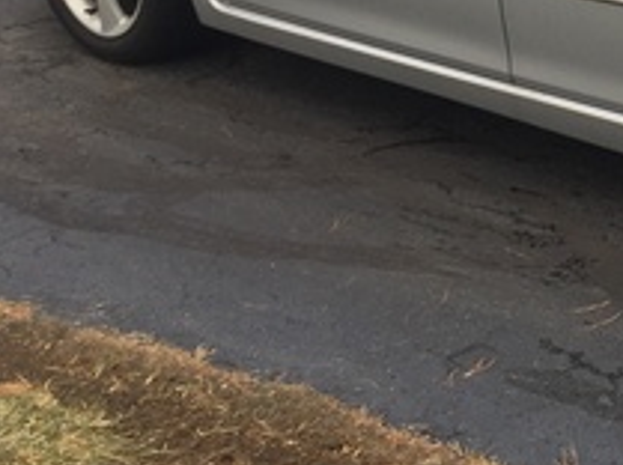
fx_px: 1599
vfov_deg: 16.0
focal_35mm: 89
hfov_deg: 20.2
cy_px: -80
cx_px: 805
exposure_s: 1/60
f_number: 2.2
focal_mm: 4.15
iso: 32
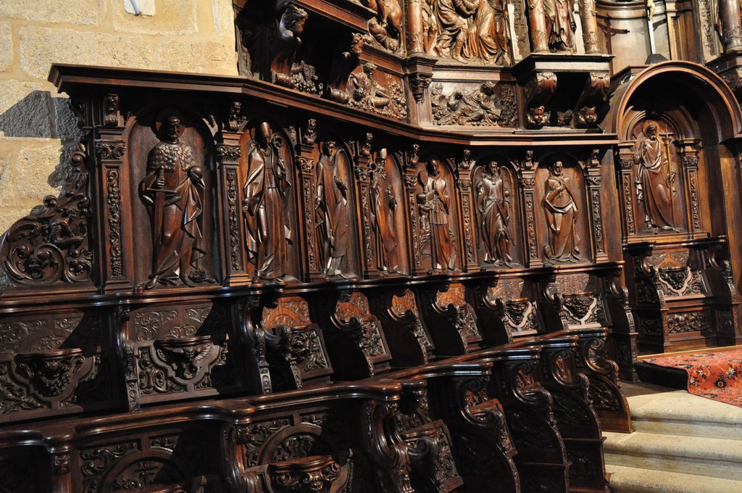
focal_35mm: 34
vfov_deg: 38.3
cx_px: 371
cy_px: 246
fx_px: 710
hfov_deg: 55.2
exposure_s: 1/10
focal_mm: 23
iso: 3200
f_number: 3.5
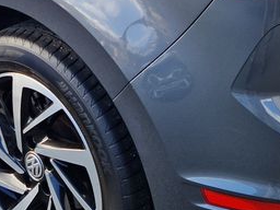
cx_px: 95
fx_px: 744
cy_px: -68
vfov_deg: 15.3
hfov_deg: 21.2
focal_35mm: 92
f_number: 1.8
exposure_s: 1/286
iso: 50
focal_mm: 5.4
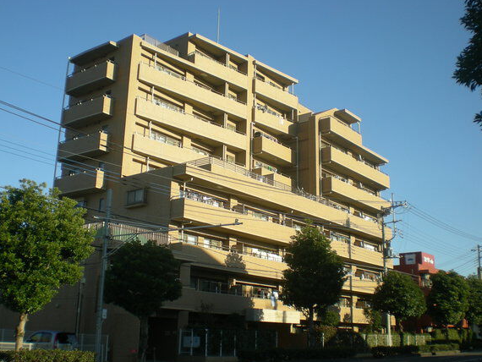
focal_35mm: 40
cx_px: 238
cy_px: 182
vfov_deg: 36.0
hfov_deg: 46.8
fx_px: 557
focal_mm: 6.3
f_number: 4.6
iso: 50
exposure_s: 1/234
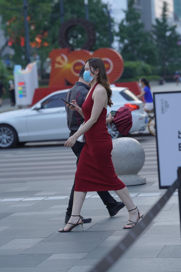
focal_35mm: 135
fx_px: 1018
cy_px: 136
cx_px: 90
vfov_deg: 15.2
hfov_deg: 10.2
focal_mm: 135
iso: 500
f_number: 4
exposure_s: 1/800
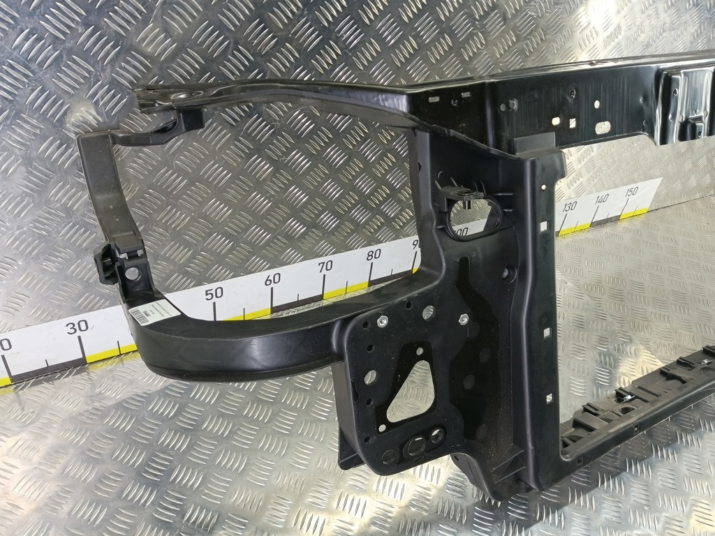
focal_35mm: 23
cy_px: 268
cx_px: 358
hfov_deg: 73.9
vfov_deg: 58.9
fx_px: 475
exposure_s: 1/50
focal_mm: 4.11
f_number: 1.6
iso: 233
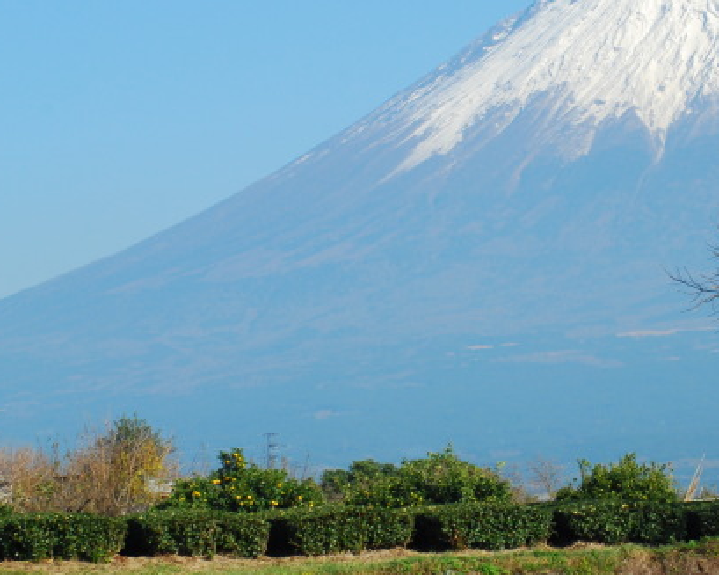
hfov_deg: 10.0
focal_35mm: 193
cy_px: 284
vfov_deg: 8.0
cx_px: 566
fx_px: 4106
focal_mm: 70
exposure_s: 1/160
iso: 200
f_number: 13
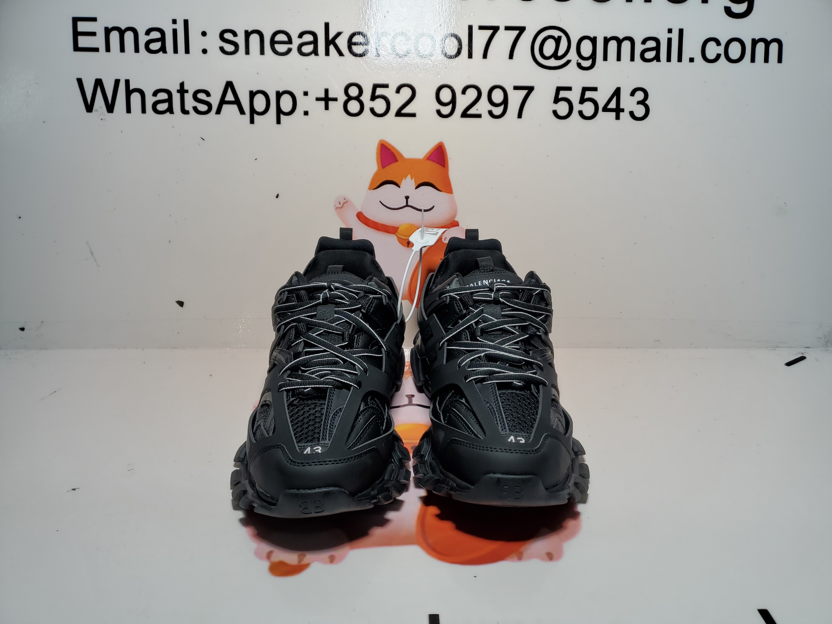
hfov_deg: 67.3
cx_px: 416
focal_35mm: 26
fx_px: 625
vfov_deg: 53.1
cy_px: 312
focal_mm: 4.3
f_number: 1.5
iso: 50
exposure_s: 1/838
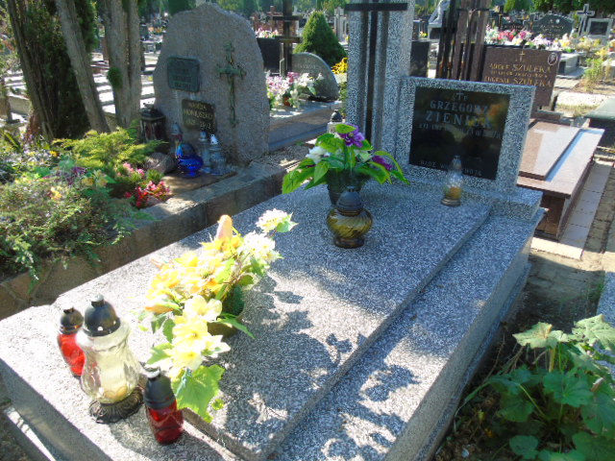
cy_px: 230
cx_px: 308
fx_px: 444
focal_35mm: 25
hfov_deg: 69.4
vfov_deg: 54.9
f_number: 3.4
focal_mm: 4.4
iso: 80
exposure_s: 1/200
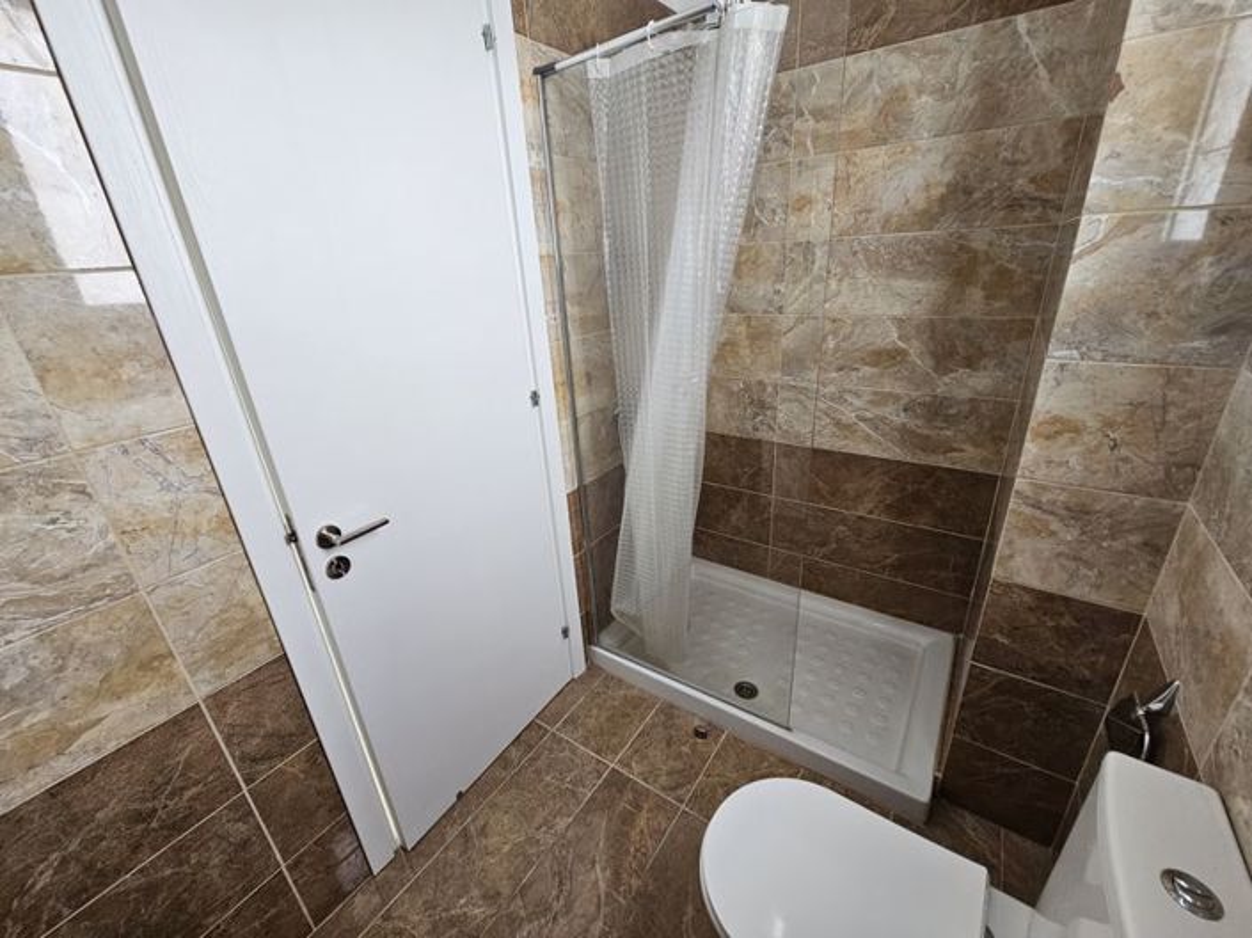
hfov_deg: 106.2
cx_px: 626
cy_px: 469
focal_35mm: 13
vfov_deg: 89.9
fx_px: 470
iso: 80
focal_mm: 2.2
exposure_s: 1/50
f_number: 2.2
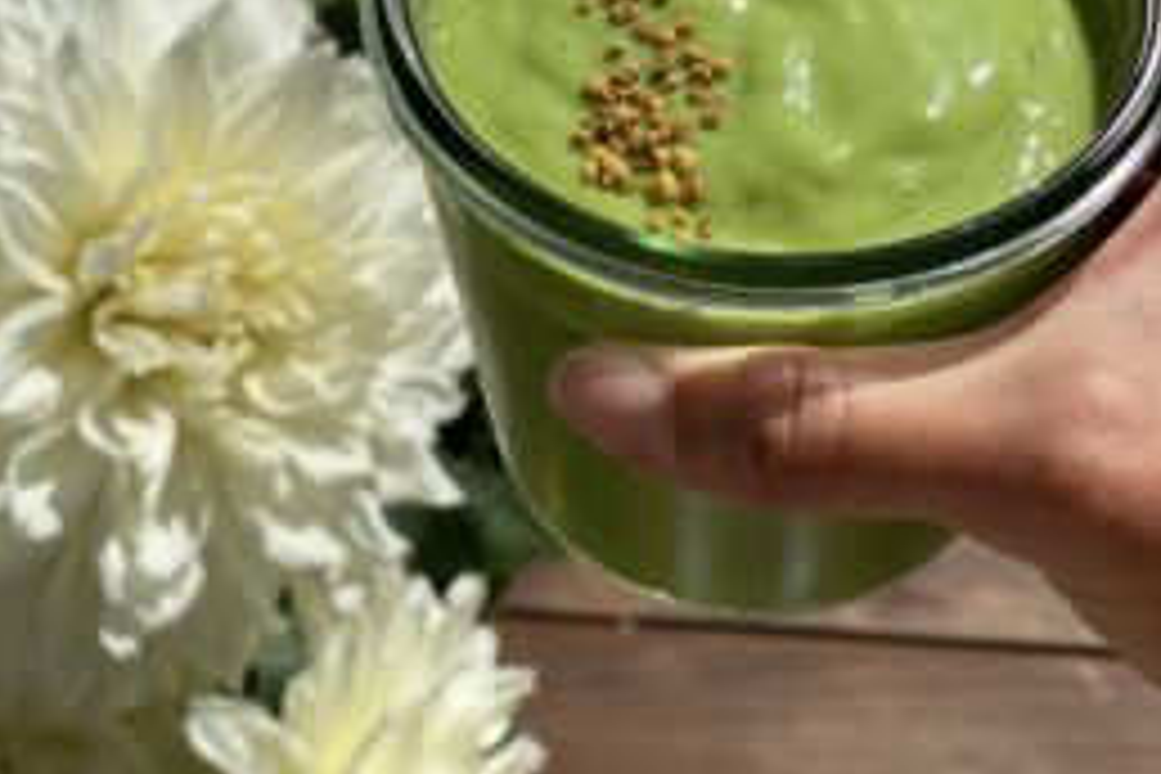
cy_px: 50
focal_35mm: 73
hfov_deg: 27.7
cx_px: 578
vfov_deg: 18.3
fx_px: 2354
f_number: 2
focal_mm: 6
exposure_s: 1/3690
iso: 25
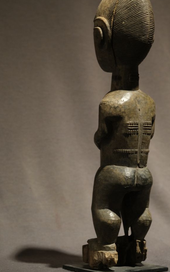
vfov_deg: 16.7
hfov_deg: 10.5
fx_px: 927
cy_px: 120
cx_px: 103
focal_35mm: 125
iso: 800
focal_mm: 60
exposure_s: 1/56
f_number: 4
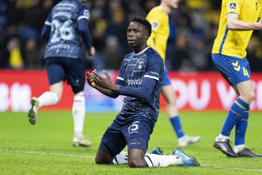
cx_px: 131
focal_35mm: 400
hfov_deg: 5.2
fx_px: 2911
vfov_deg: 3.4
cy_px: 88
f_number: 2.8
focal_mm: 400
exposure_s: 1/1250
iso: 4000
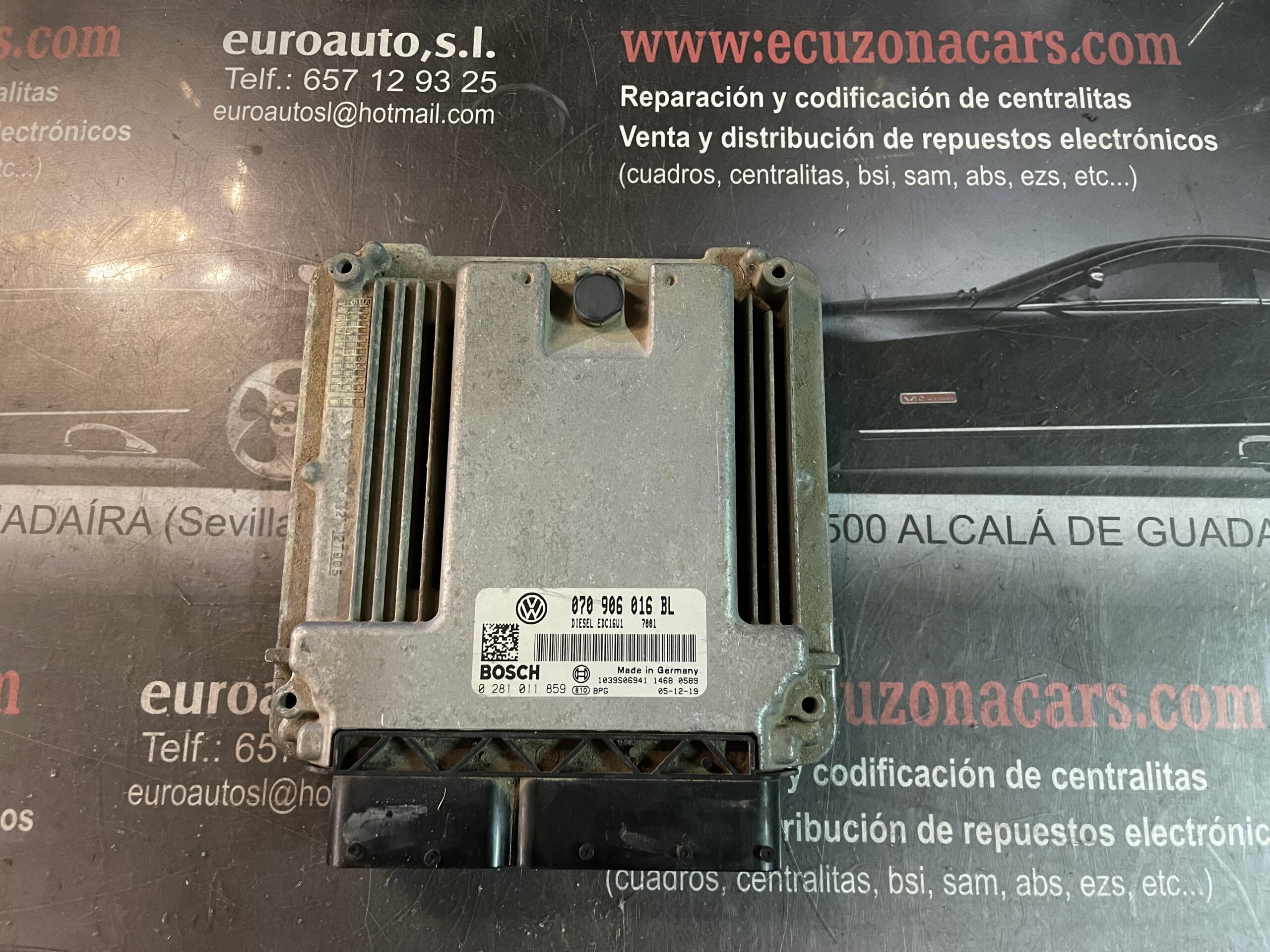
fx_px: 954
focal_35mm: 26
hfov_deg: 67.3
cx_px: 635
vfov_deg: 53.1
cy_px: 476
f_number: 1.6
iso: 500
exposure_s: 1/25
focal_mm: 5.1
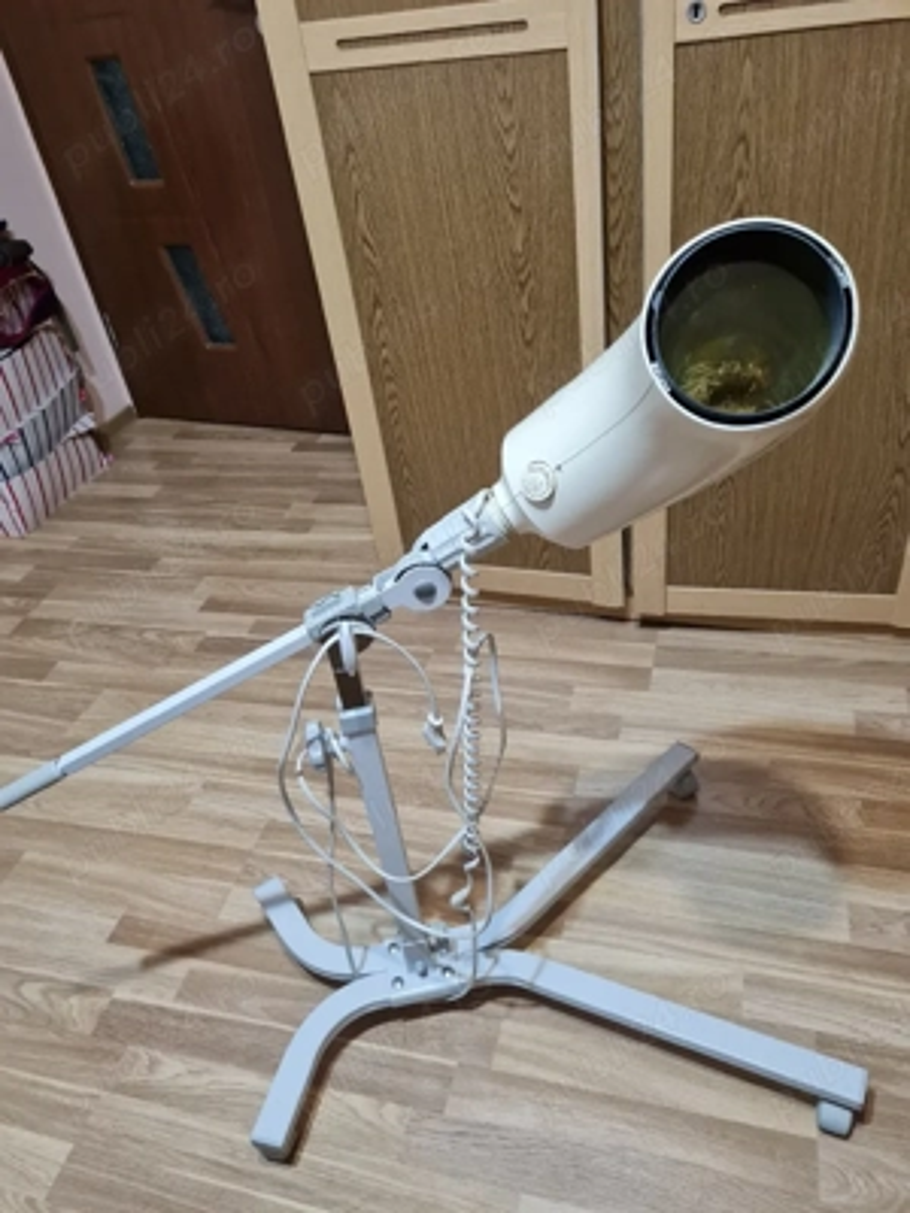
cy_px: 606
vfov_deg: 67.3
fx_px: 911
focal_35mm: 26
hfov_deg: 53.1
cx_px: 455
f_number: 1.8
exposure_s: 1/50
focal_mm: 5.4
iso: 400
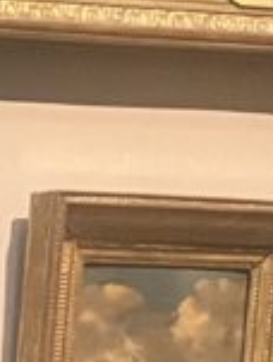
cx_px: -922
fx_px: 2157
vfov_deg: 8.9
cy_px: 789
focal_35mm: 206
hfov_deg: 5.8
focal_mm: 5.1
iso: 400
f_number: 1.6
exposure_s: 1/50
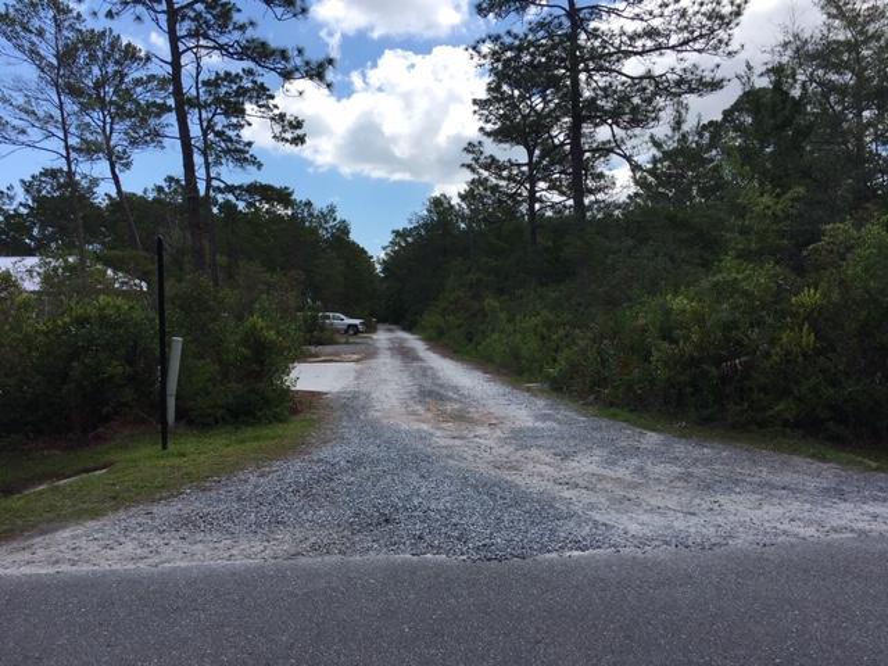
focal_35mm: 29
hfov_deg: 61.7
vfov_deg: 48.2
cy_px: 333
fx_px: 744
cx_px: 444
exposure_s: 1/1603
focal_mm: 4.15
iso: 25
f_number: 2.2
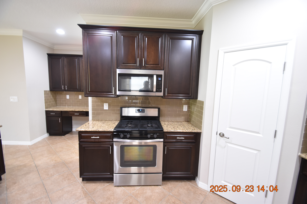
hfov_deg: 100.4
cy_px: 102
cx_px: 154
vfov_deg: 77.3
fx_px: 128
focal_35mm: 15
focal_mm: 10
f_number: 3.5
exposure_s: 1/10
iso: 800
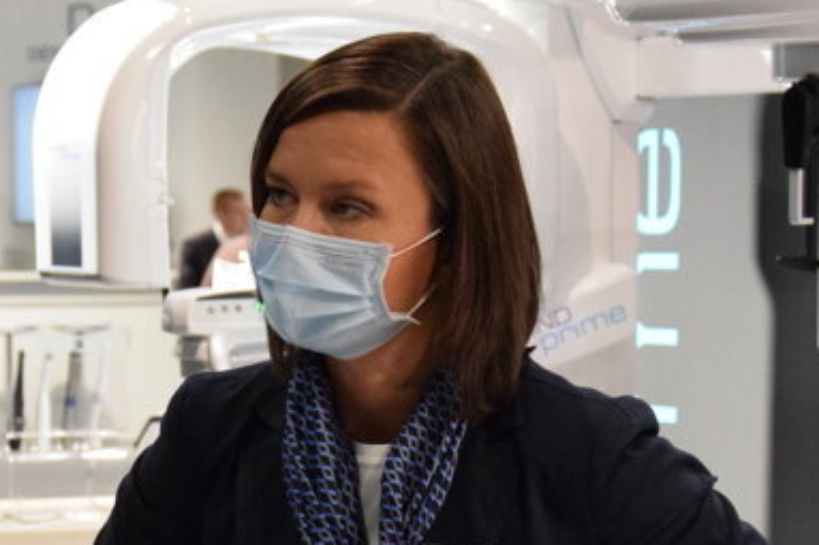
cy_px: 470
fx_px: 3706
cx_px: 197
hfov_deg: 12.6
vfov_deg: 8.4
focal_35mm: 163
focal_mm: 48
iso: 4000
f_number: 5
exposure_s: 1/320
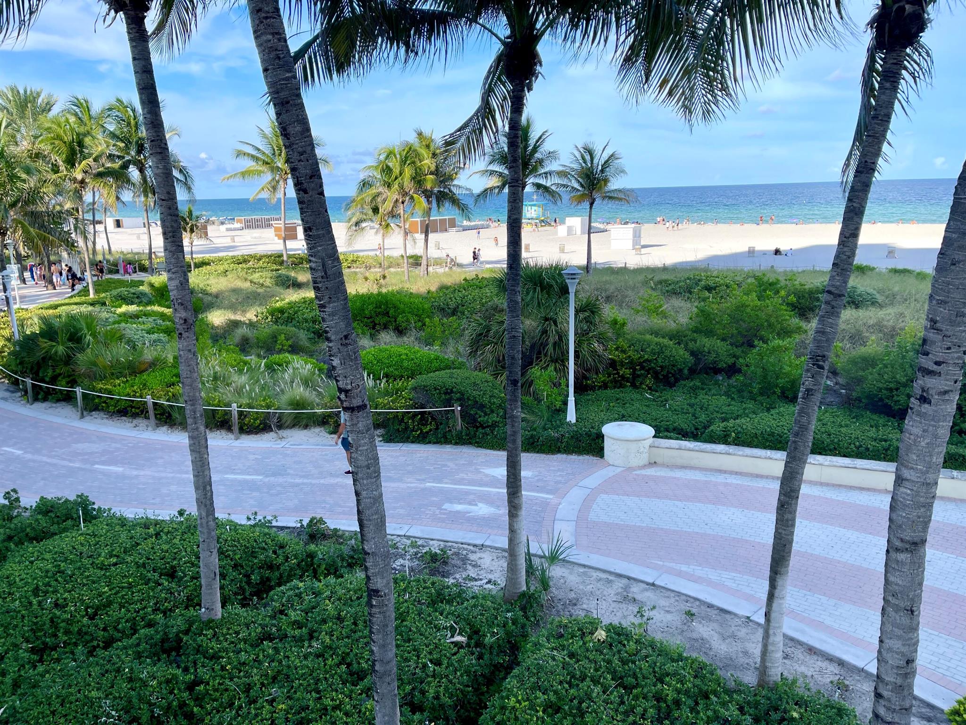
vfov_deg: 54.9
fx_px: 698
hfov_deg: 69.4
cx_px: 483
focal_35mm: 25
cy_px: 362
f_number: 1.6
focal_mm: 5.1
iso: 32
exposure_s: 1/1618
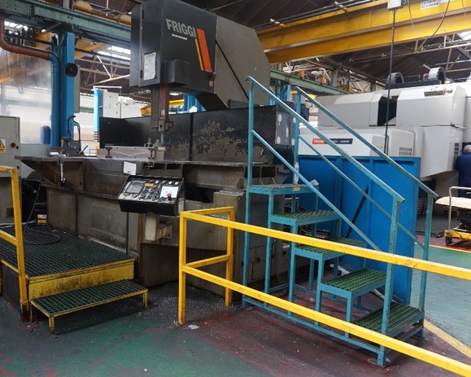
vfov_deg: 51.5
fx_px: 390
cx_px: 198
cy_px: 190
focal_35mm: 28
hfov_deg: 61.9
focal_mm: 16
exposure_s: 1/160
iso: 500
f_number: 4
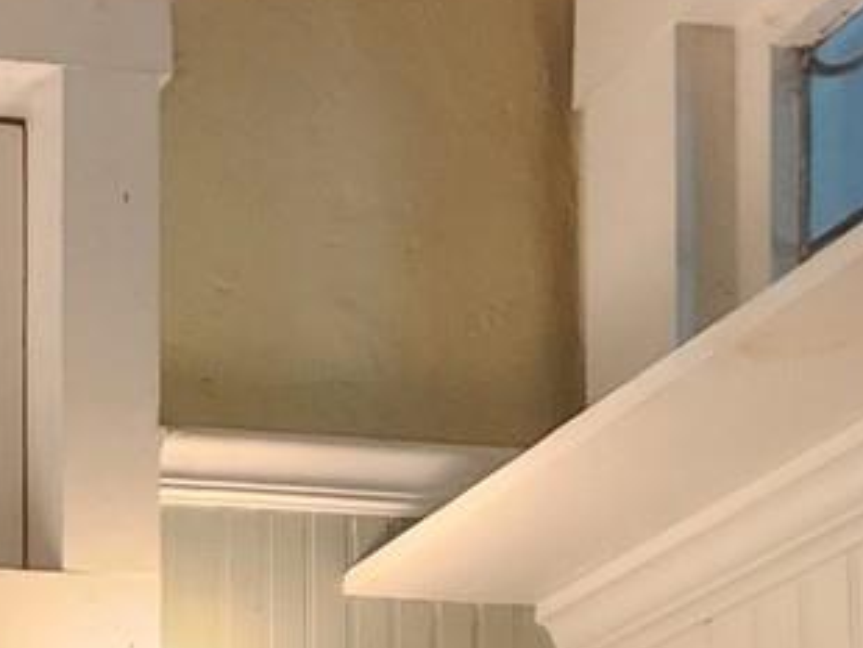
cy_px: 1449
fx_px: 1672
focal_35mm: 67
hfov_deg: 20.2
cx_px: -713
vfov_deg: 15.3
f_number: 2.2
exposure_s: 1/30
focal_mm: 2.2
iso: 400
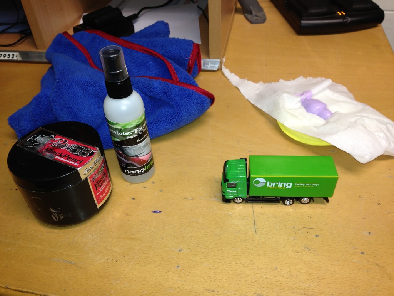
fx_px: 376
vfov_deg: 42.9
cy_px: 148
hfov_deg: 55.4
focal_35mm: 33
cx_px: 197
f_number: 2.4
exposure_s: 1/29
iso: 50
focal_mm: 4.1
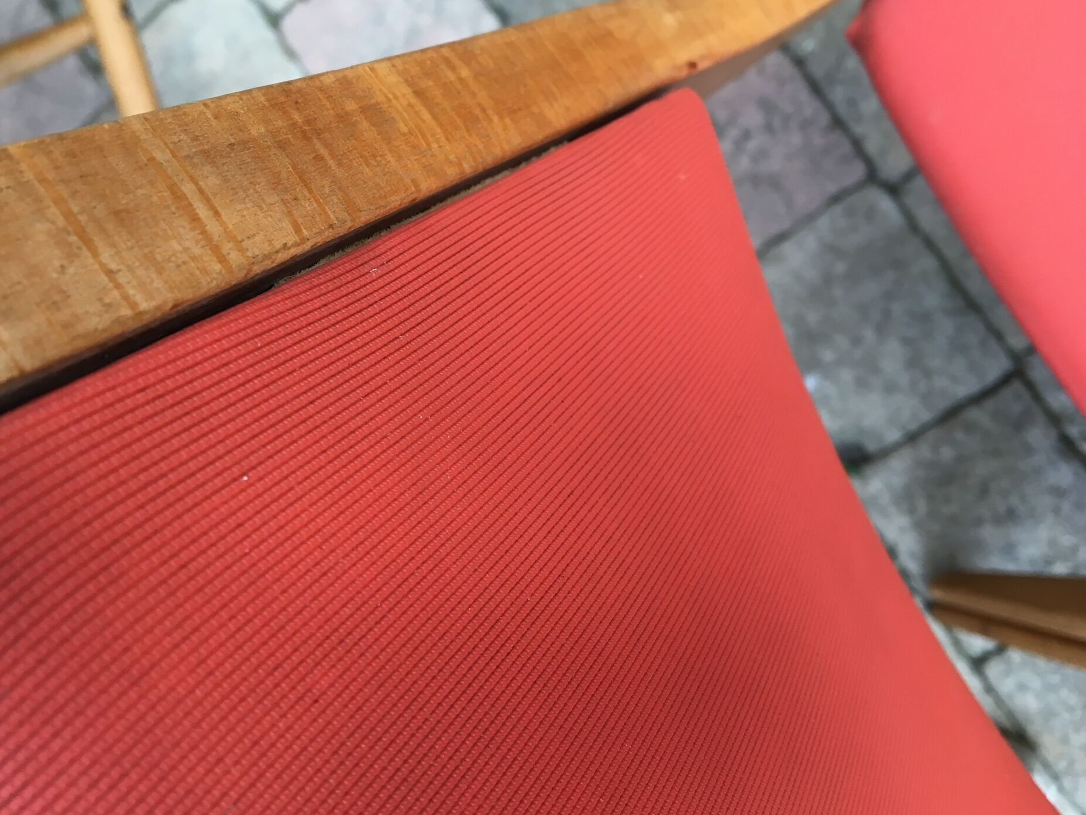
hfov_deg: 56.7
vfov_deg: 44.1
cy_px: 376
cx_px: 487
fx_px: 1004
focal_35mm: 32
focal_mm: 4.15
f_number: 2.2
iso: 25
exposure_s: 1/40
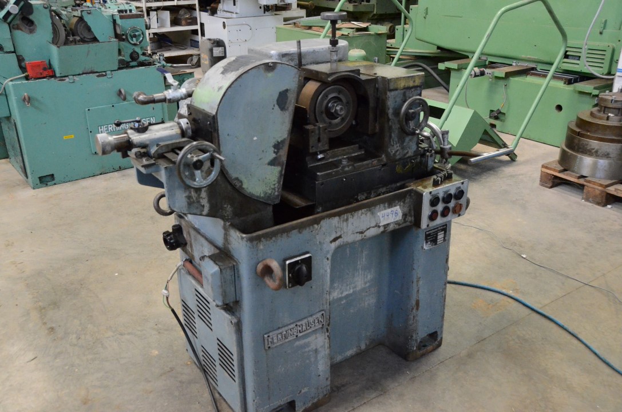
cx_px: 311
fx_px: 569
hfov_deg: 57.3
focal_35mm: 33
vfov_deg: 39.8
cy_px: 206
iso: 6400
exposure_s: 1/100
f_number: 5
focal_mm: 22
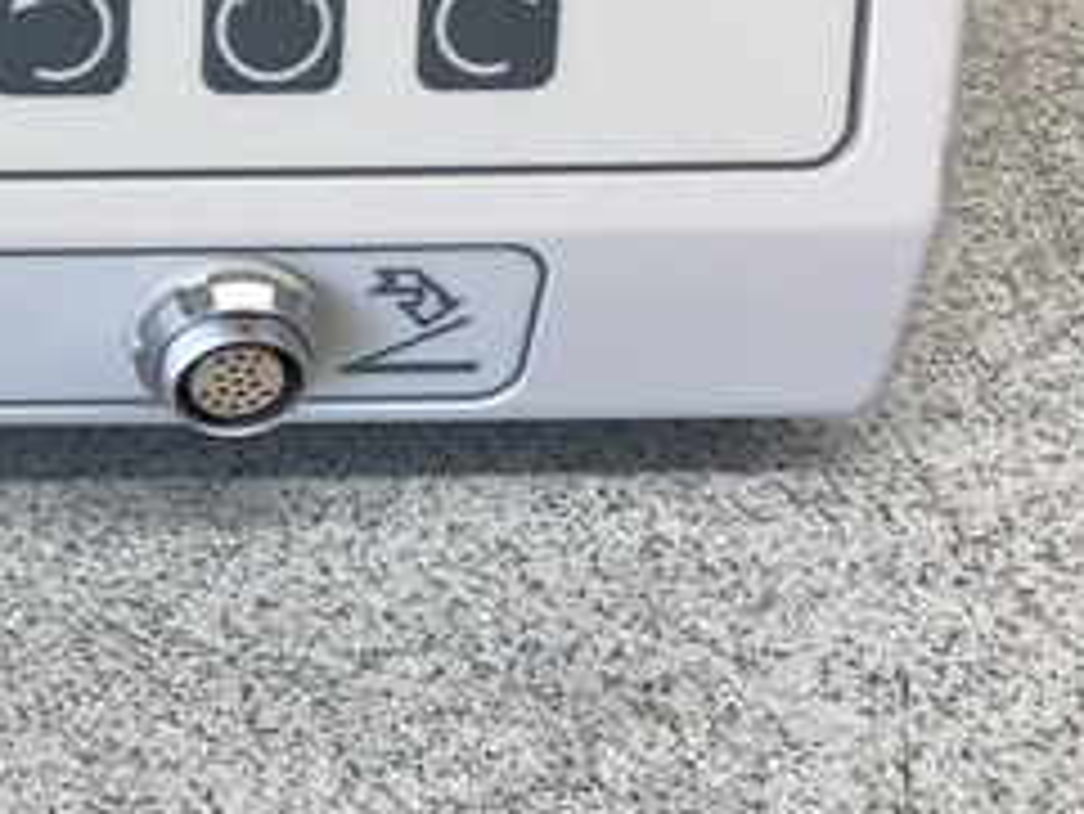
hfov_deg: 15.2
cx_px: -693
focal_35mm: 117
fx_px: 3666
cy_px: 31
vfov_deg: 12.5
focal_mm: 3.99
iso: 40
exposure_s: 1/120
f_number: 1.8
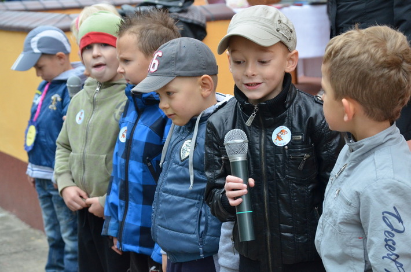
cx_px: 206
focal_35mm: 105
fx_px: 1196
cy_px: 136
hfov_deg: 19.5
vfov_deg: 13.0
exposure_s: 1/500
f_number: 5.6
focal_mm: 70
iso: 1600
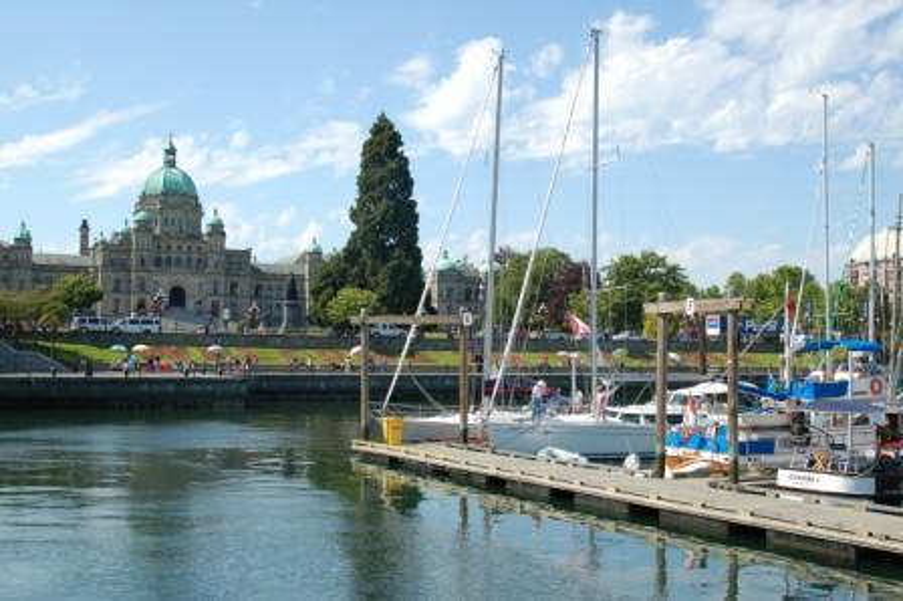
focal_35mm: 42
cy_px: 300
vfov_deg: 31.8
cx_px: 452
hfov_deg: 46.4
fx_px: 1053
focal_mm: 28
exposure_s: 1/320
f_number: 9
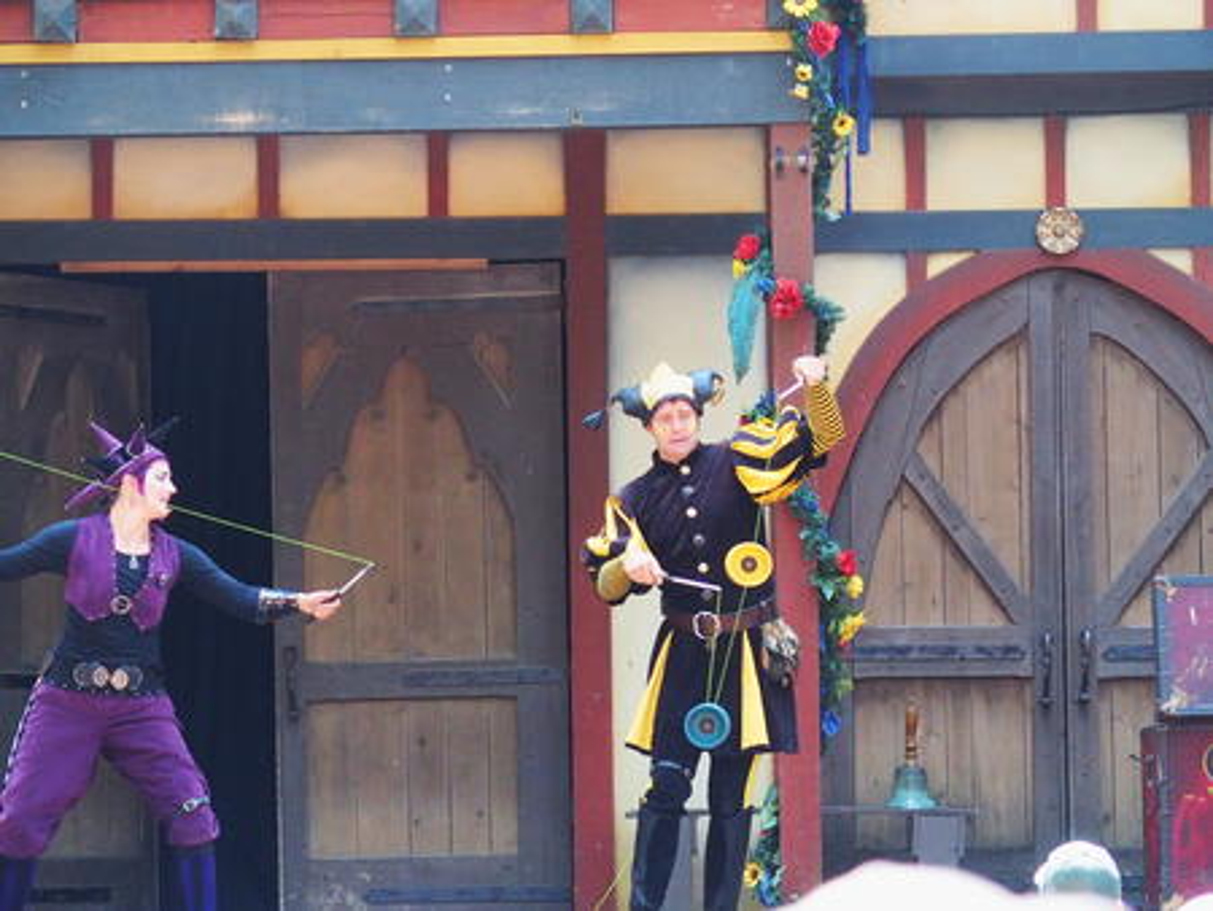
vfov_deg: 9.9
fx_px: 5259
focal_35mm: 150
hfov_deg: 13.2
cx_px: 606
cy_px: 456
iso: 800
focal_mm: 31.8
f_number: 2.8
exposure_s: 1/500
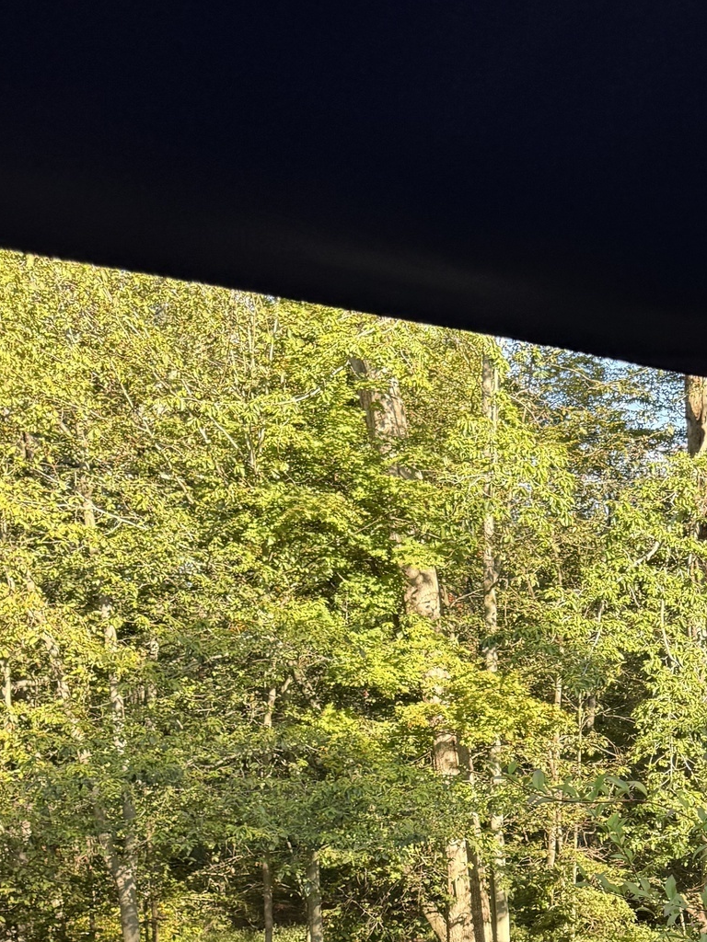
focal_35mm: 54
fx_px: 1471
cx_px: 682
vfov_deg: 32.5
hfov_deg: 25.9
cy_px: 956
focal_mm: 6.76
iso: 80
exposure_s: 1/363
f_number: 1.78
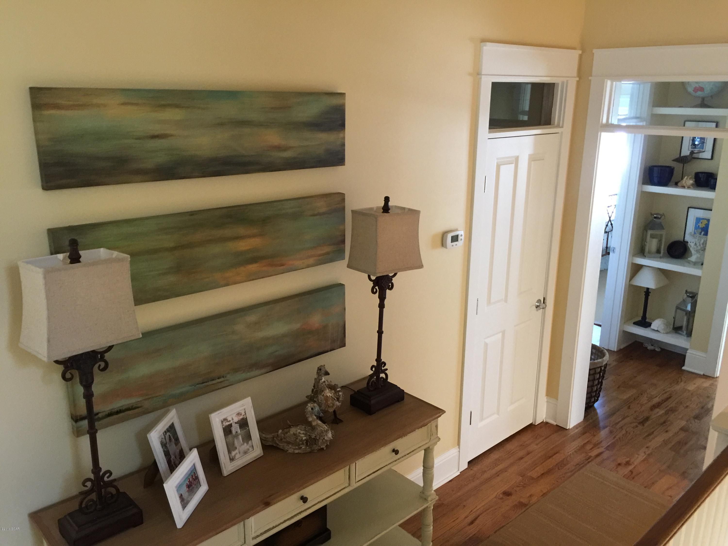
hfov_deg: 61.7
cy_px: 273
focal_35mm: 29
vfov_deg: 48.2
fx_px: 610
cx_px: 364
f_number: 2.2
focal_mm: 4.15
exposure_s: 1/15
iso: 125
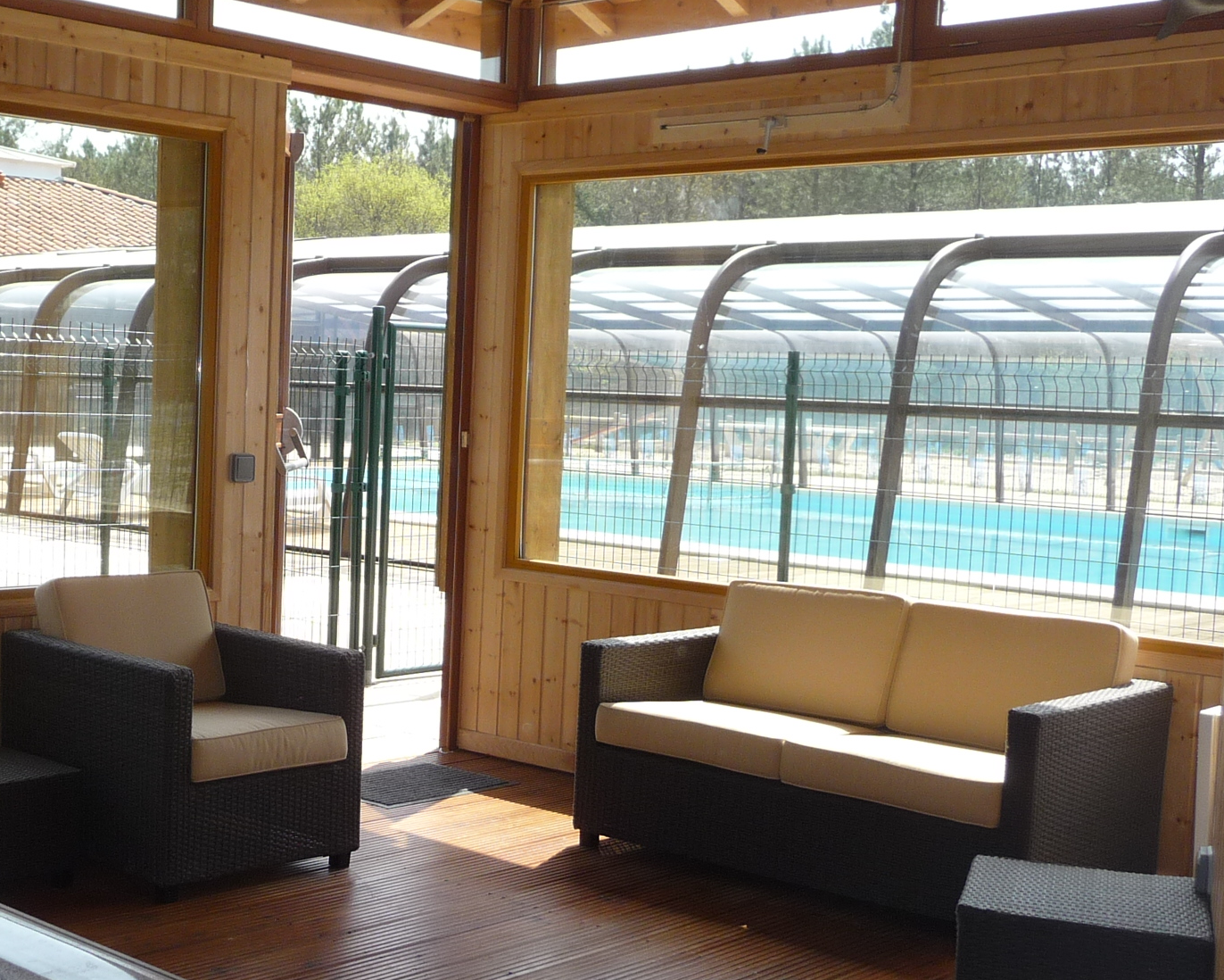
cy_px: 577
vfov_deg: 29.6
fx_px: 1848
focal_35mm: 51
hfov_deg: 35.7
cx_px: 279
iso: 100
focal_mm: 4.7
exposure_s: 1/320
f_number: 3.3
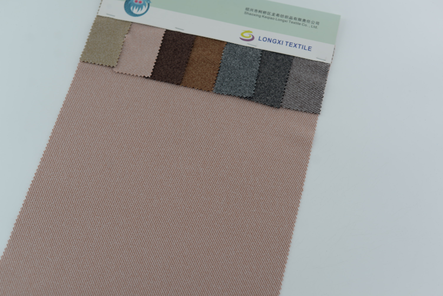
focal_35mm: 50
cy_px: 148
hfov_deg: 39.6
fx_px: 615
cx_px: 222
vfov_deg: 27.0
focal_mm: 50
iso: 100
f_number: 3.5
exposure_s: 1/320
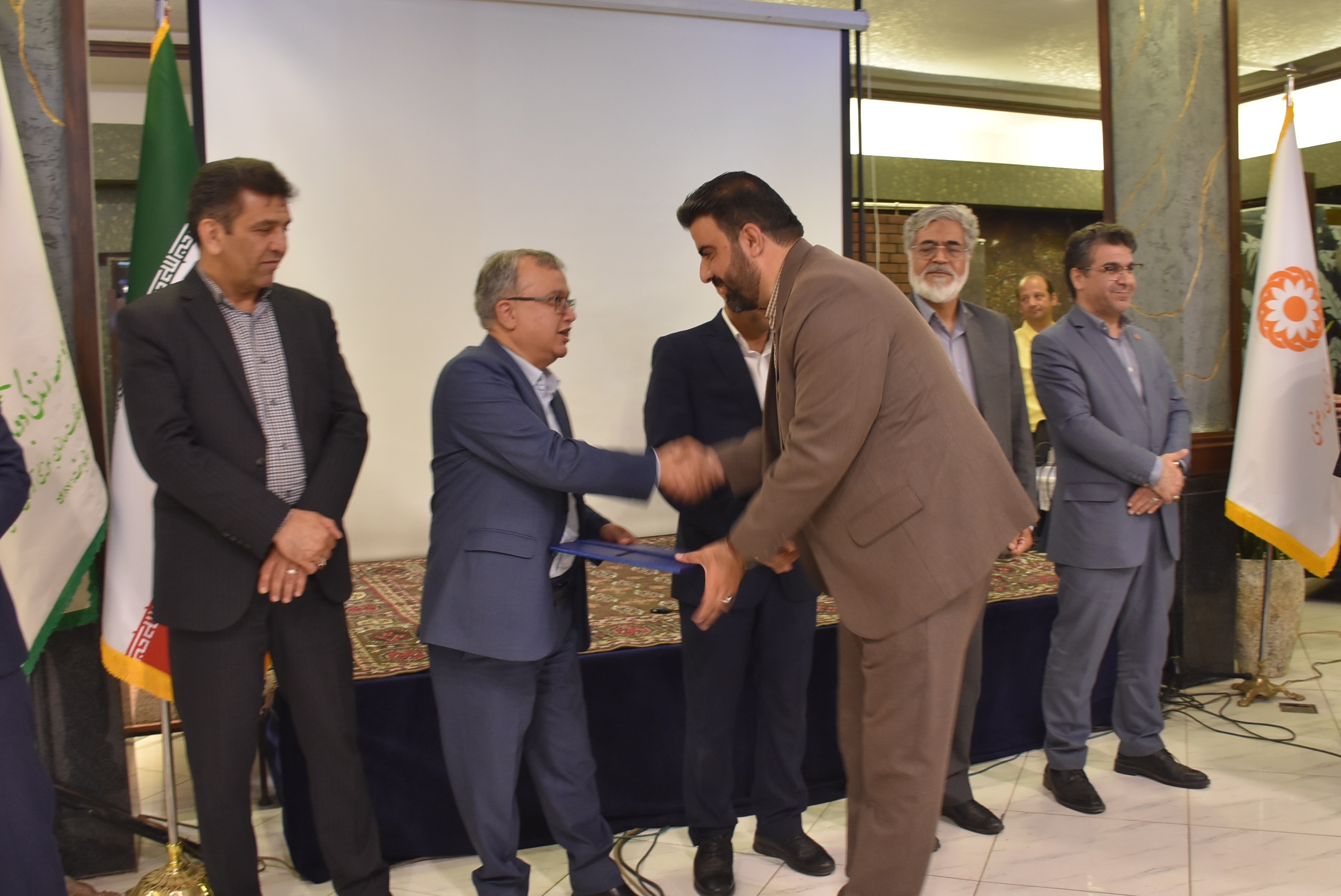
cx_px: 670
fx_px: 1006
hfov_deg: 67.3
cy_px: 448
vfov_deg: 48.0
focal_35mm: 27
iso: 800
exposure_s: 1/25
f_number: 3.5
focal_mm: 18
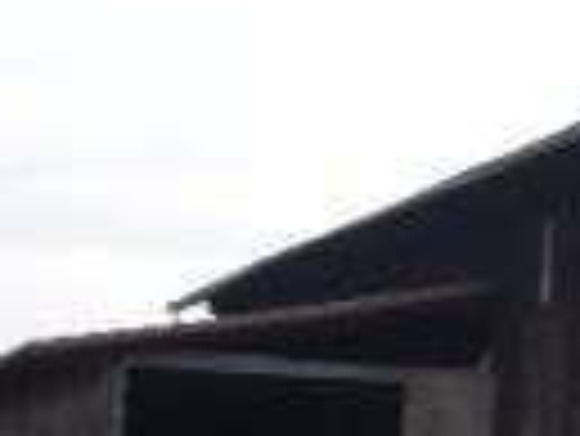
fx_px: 1996
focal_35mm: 119
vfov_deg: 12.4
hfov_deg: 14.5
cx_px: 1043
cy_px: 319
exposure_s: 1/125
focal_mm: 5.2
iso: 100
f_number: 4
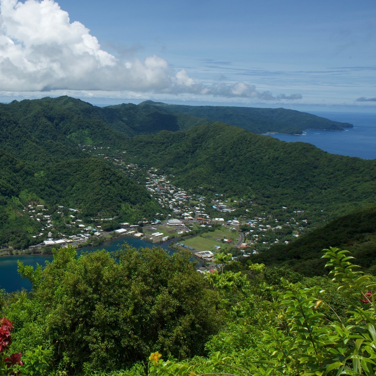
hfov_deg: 43.0
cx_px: 17
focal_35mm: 34
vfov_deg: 48.4
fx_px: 418
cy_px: 169
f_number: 18
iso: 200
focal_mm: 20
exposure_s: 1/200
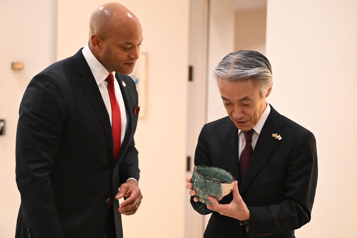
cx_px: 178
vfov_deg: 19.4
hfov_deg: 28.8
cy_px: 119
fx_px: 694
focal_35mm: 70
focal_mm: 70
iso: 10000
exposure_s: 1/160
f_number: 2.8
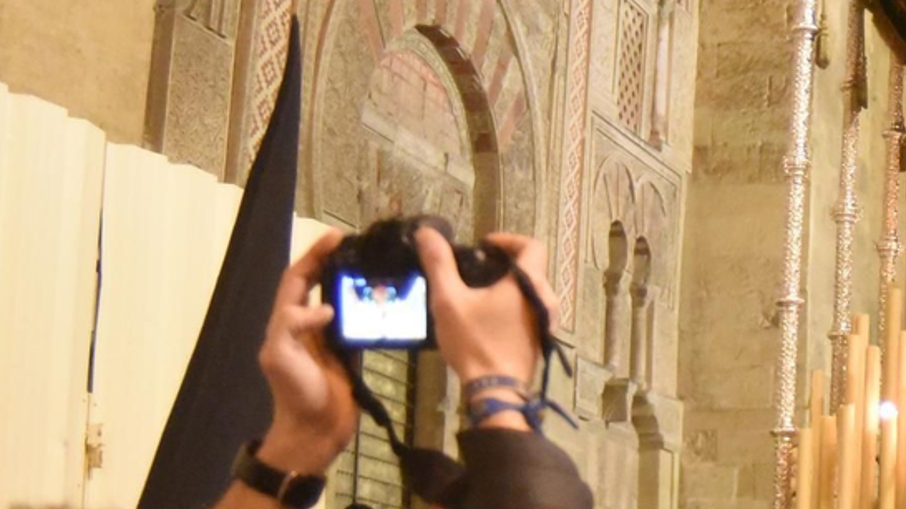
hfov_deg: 22.0
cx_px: 1103
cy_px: 235
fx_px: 2138
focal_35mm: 89
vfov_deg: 13.6
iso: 12800
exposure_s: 1/200
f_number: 4.5
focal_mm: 29
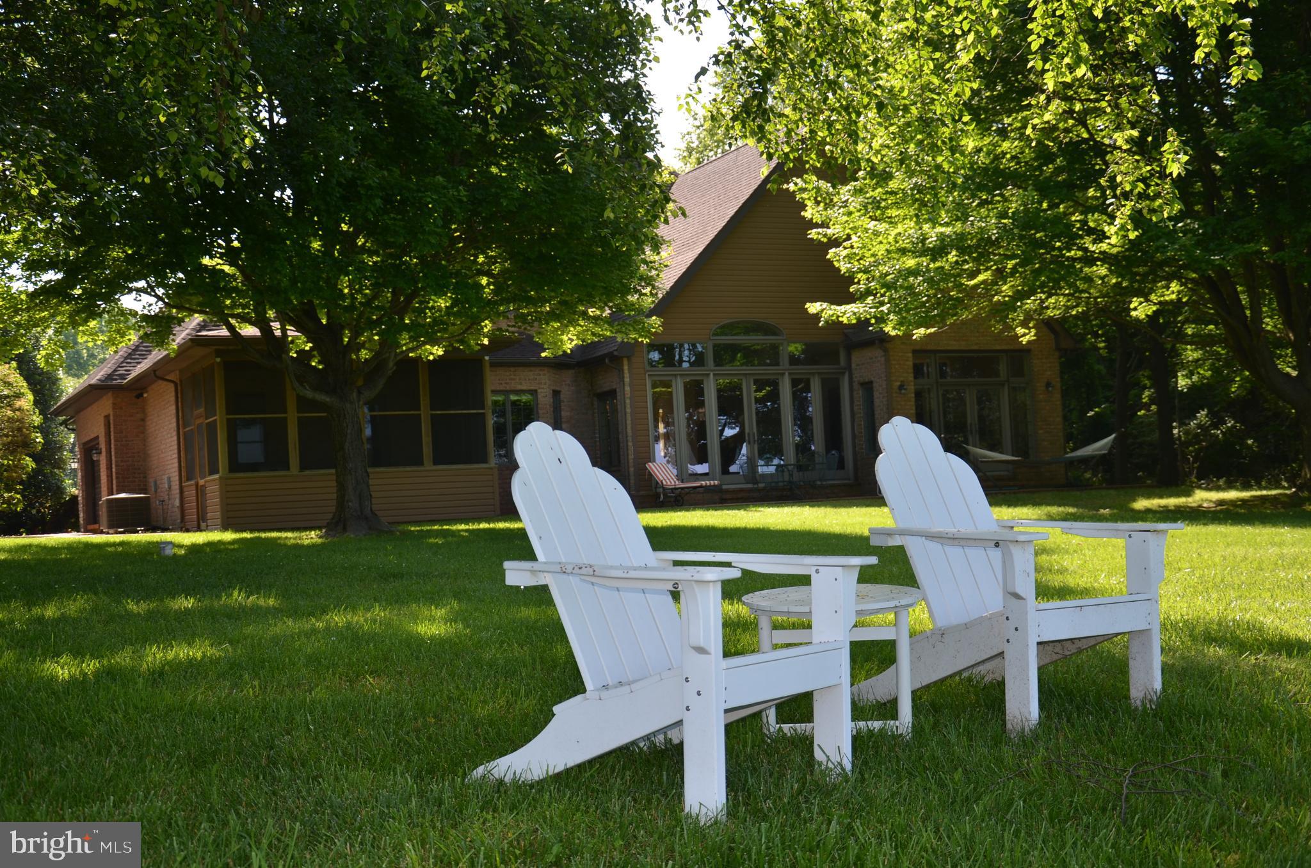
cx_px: 656
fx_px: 1635
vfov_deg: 29.7
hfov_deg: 43.7
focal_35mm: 45
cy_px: 434
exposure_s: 1/250
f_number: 4.2
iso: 100
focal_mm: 30
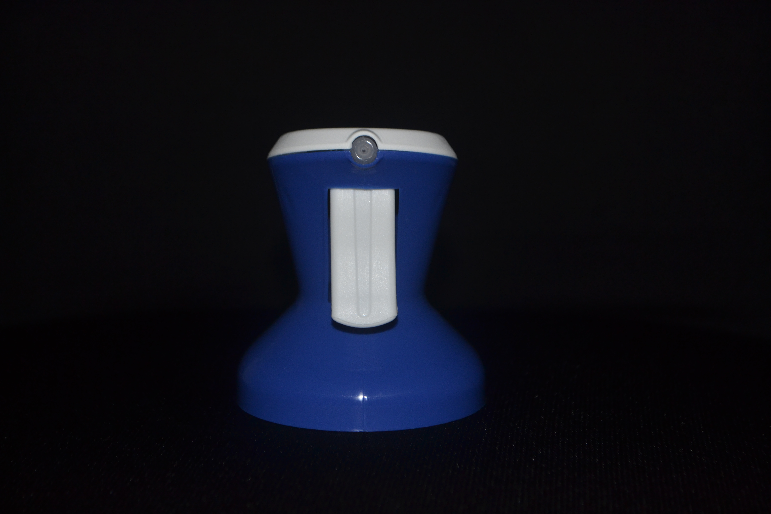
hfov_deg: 24.6
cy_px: 257
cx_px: 386
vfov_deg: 16.6
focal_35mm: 82
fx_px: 1767
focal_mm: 55
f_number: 5.6
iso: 1000
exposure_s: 1/60
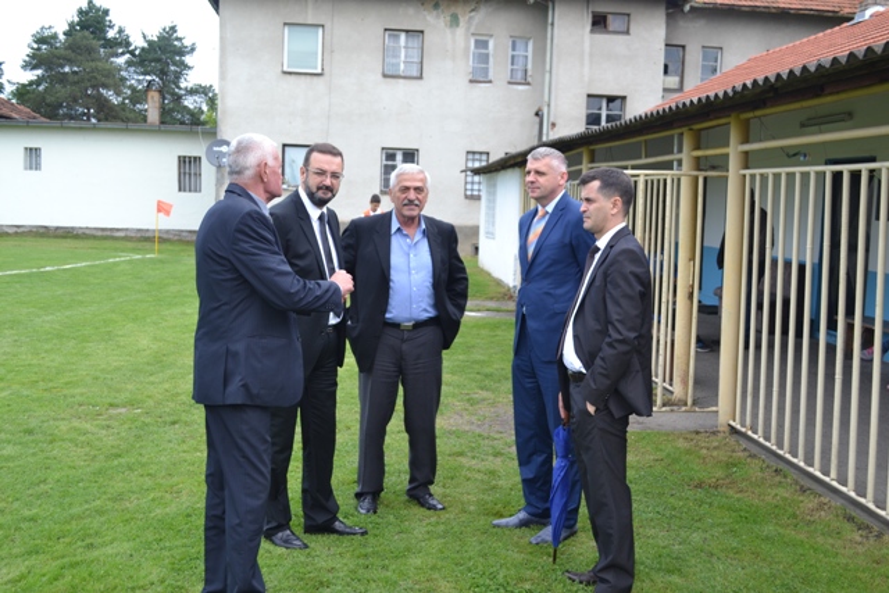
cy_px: 296
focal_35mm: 39
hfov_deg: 49.5
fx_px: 963
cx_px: 444
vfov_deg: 34.2
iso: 100
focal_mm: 26
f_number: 6.3
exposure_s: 1/160
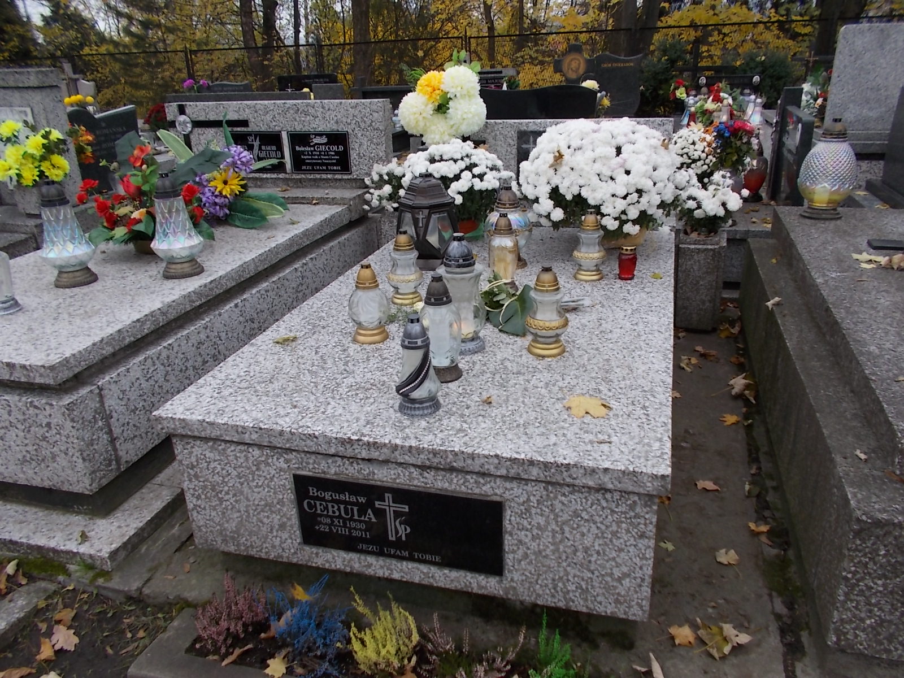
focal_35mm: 26
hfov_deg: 67.3
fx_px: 679
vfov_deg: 53.1
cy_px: 339
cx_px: 452
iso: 80
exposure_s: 1/60
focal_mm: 4.6
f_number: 3.2
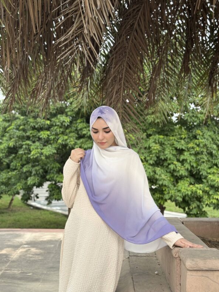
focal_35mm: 49
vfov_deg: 38.9
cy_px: 148
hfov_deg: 29.7
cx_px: 111
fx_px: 413
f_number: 1.78
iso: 64
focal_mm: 6.76
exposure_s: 1/349
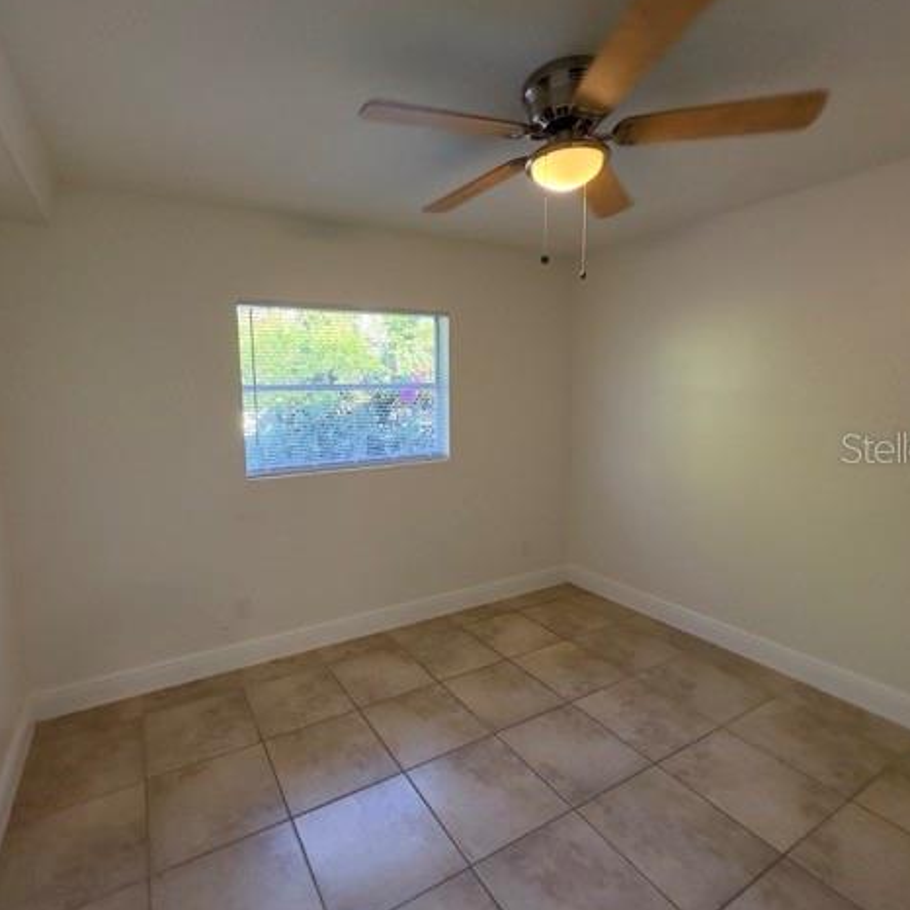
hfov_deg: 83.6
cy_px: 447
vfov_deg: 84.0
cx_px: 400
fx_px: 506
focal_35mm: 17
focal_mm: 2.22
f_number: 2.2
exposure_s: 1/120
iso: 200
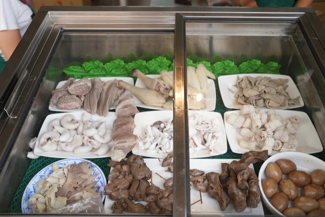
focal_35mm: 35
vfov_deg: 37.8
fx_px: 316
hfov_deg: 54.4
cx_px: 173
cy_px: 113
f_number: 3.5
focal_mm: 31
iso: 250
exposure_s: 1/125
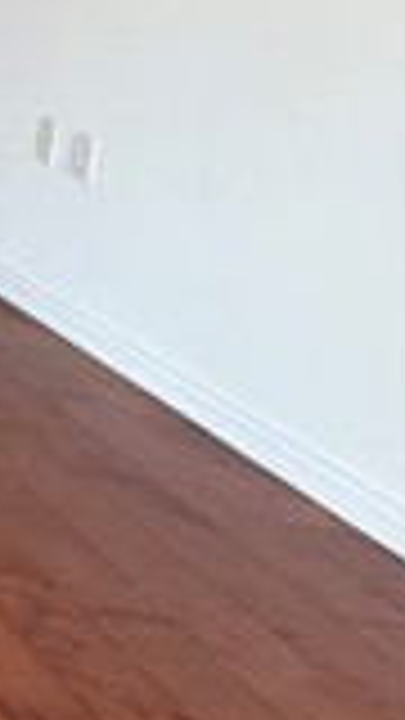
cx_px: -1008
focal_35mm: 61
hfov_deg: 9.6
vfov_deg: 32.5
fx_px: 1165
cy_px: 58
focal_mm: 2.22
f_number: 2.2
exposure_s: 1/120
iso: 200
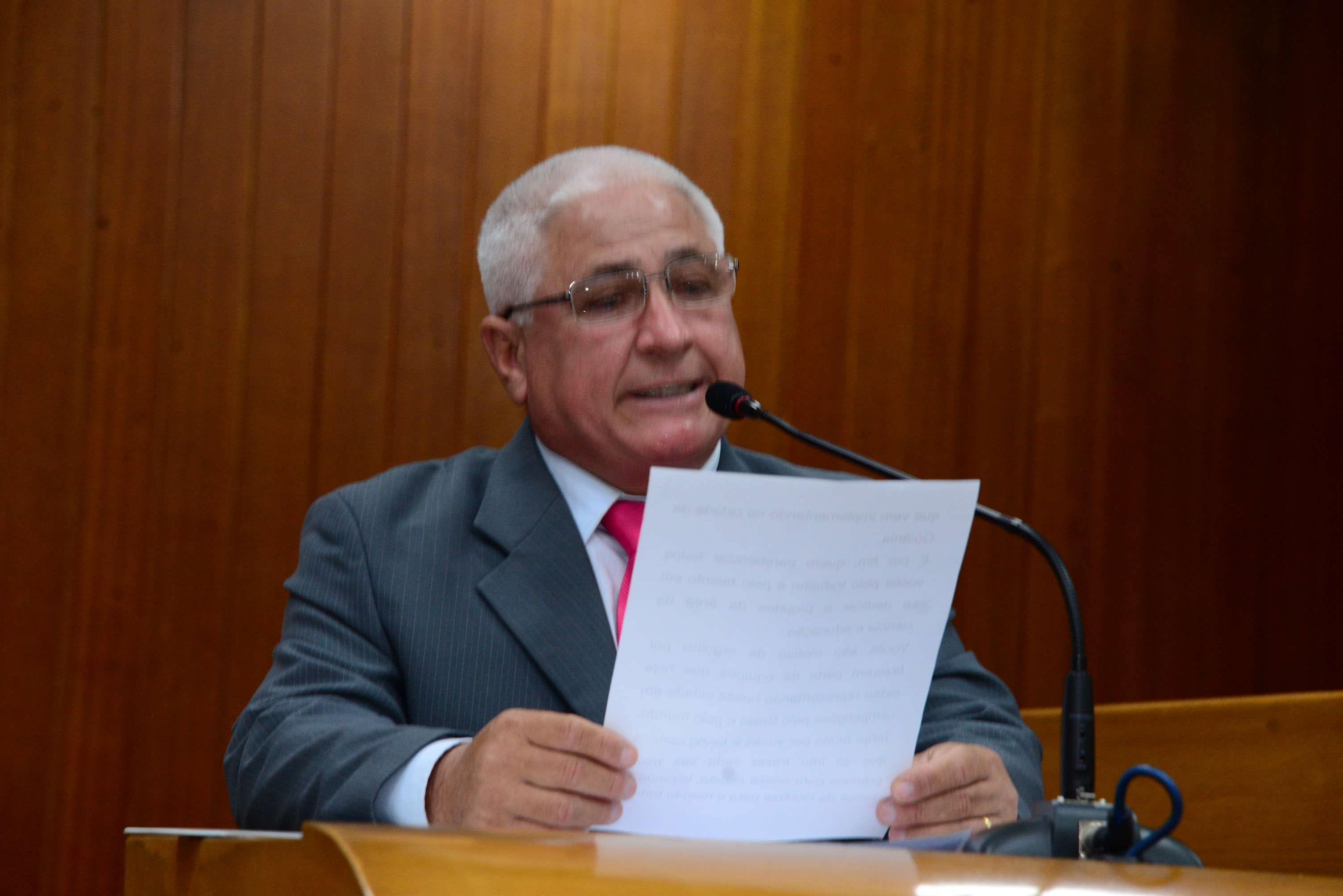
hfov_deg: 17.1
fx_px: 4478
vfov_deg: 11.4
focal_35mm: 120
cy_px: 448
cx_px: 672
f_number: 5.6
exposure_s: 1/60
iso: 2500
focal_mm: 120
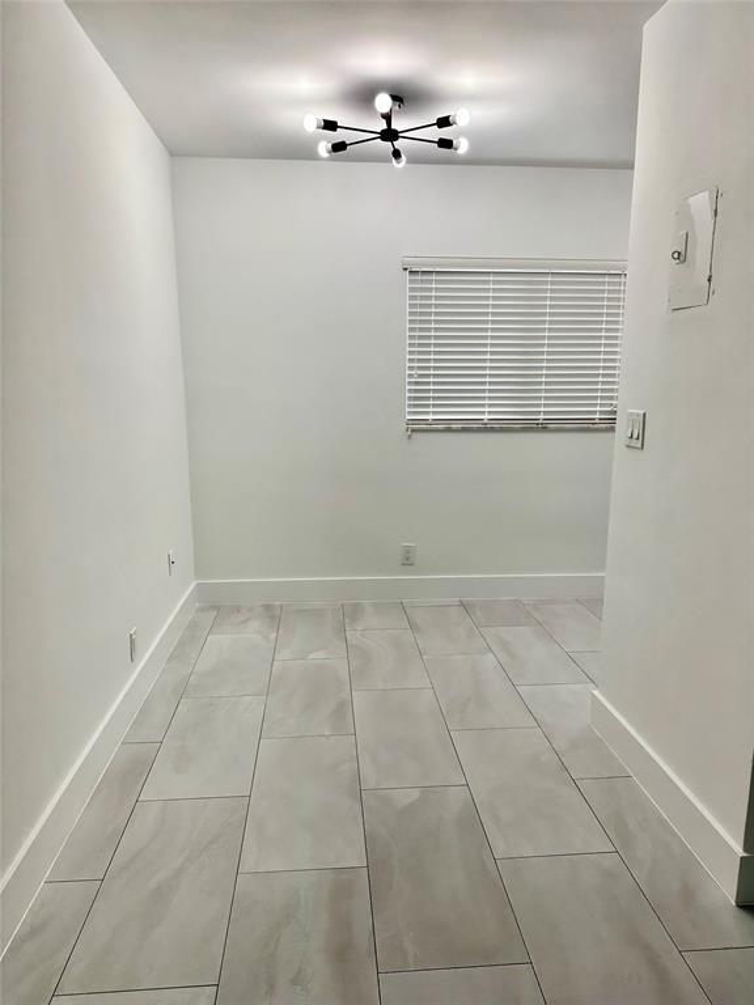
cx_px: 377
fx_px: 697
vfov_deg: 71.6
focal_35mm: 24
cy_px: 502
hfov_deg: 56.8
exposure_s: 1/213
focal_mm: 6.86
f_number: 1.78
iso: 64
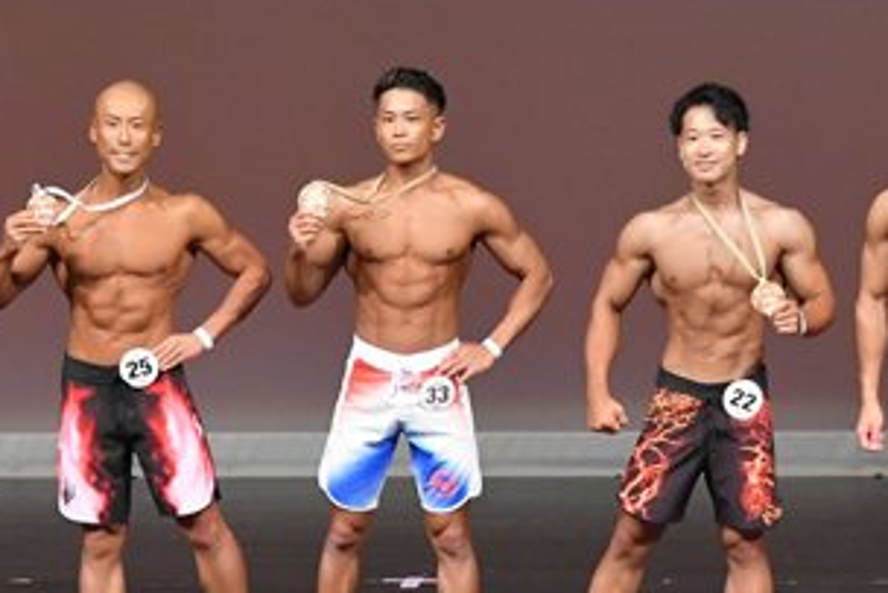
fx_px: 10562
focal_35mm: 428
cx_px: 294
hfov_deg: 4.8
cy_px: 389
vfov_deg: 3.2
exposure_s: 1/400
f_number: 5.6
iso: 4000
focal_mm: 112
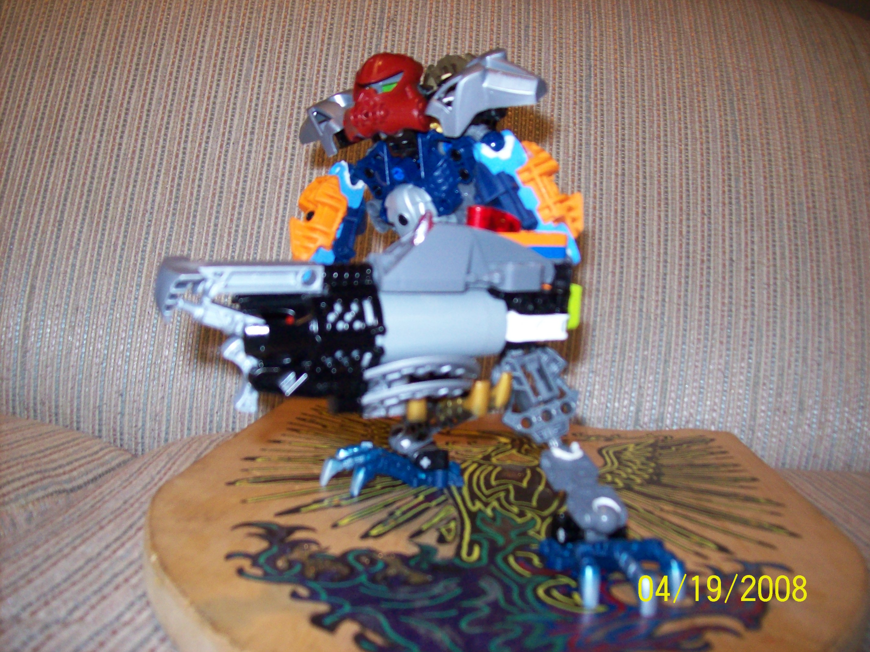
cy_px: 326
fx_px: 904
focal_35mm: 36
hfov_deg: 51.4
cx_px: 435
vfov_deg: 39.6
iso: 200
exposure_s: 1/64
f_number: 2.7
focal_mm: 6
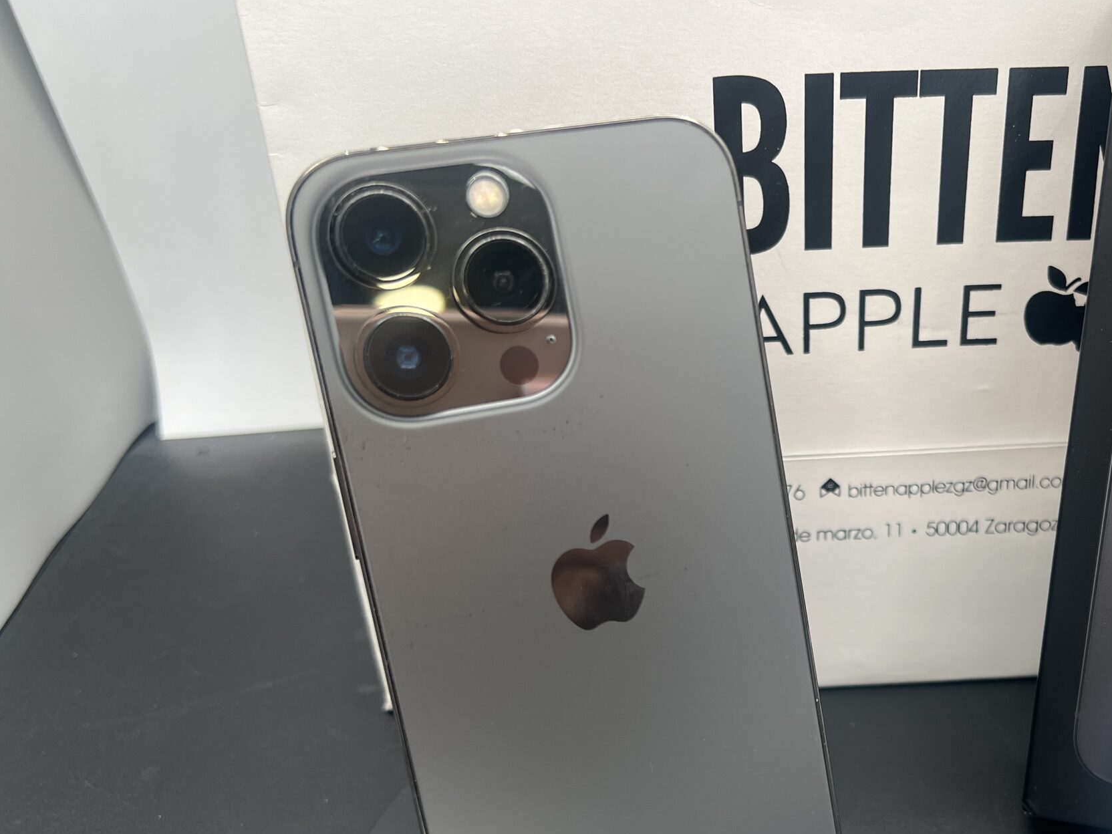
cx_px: 780
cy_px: 575
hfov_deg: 45.7
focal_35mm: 40
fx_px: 1285
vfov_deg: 35.5
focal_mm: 5.7
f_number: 1.5
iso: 40
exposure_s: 1/233
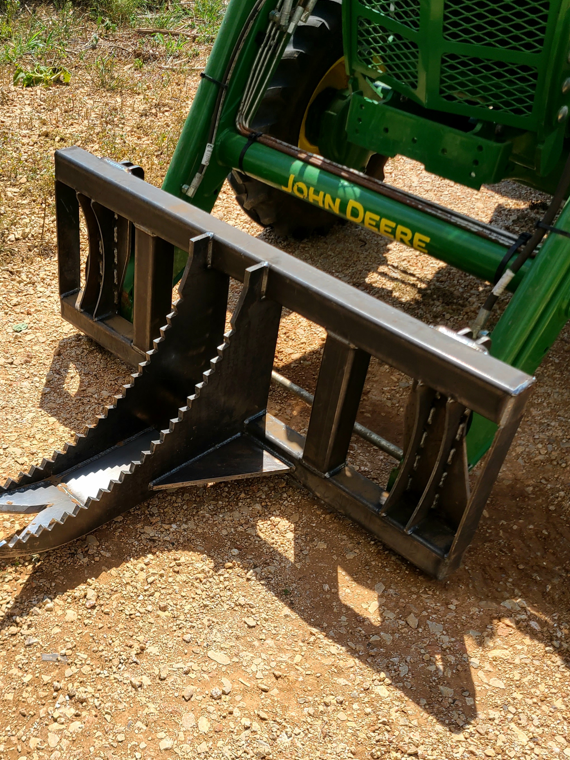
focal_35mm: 33
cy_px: 399
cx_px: 239
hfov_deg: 42.8
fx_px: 724
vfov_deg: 55.3
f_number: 1.8
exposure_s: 1/2500
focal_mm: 5.4
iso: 40
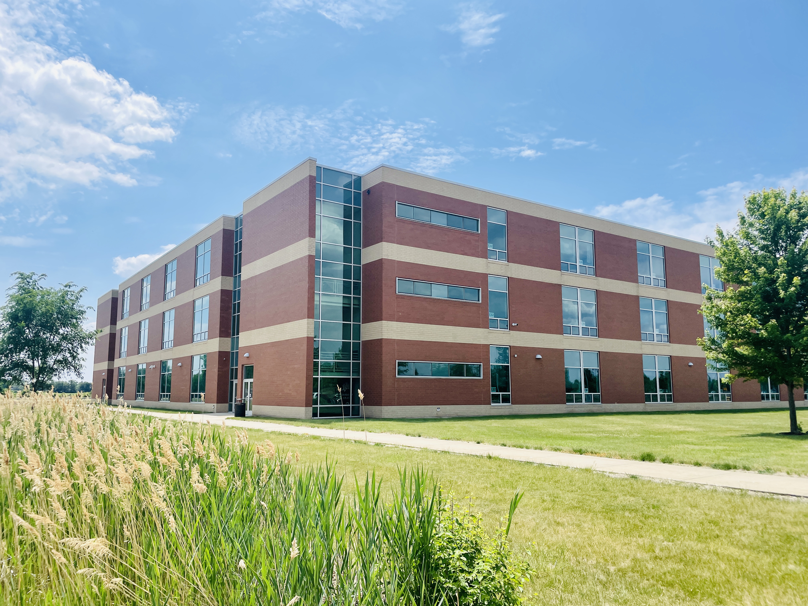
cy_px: 303
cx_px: 404
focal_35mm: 26
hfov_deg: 67.3
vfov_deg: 53.1
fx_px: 607
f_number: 1.6
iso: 32
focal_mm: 4.2
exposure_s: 1/4651
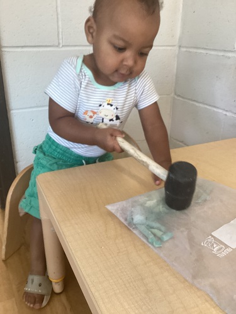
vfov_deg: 58.4
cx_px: 118
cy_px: 157
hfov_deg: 45.4
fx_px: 282
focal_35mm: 31
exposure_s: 1/60
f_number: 2.4
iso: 100
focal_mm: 3.3
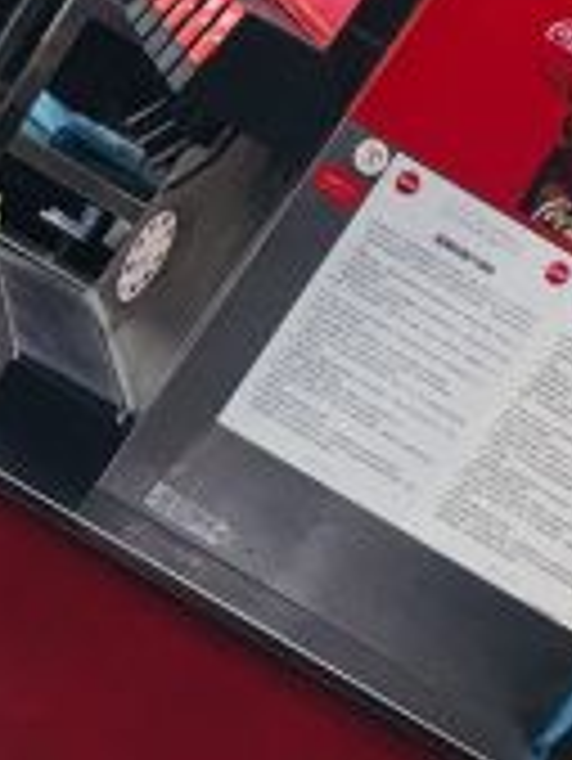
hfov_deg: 11.9
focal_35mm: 120
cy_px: 252
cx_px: -232
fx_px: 2641
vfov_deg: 16.4
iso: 50
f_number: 2.2
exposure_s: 1/17
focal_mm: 4.15
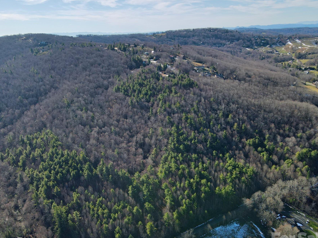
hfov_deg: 63.3
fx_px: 257
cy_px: 129
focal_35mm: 28
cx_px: 144
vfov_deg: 49.7
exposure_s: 1/640
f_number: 2.8
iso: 100
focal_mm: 4.5
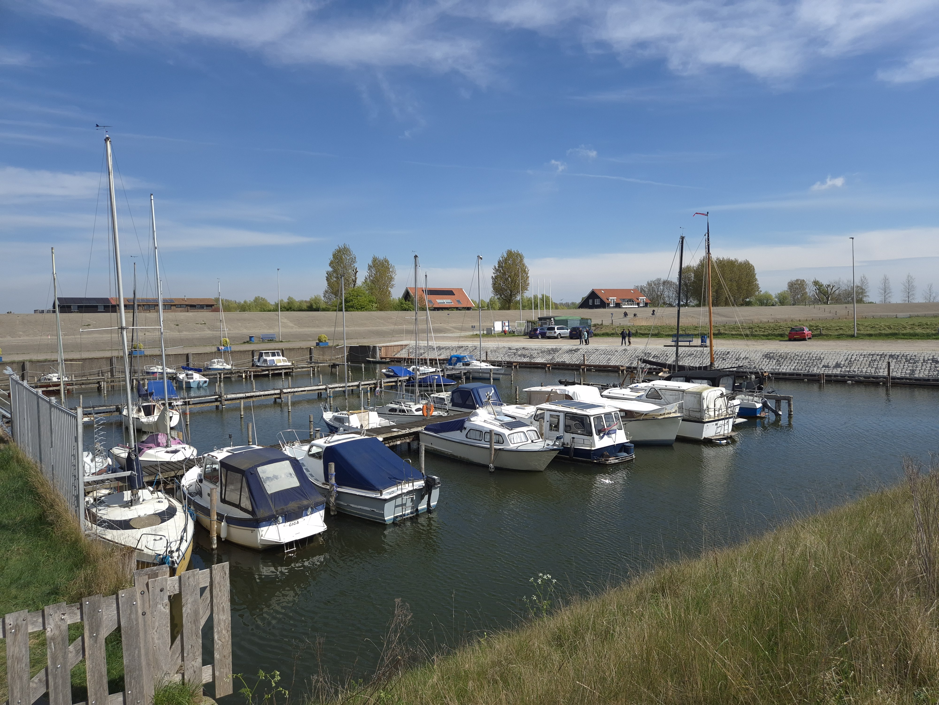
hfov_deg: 73.9
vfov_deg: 58.9
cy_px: 352
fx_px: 624
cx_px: 470
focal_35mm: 23
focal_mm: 5.4
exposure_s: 1/2776
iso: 50
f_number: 1.8
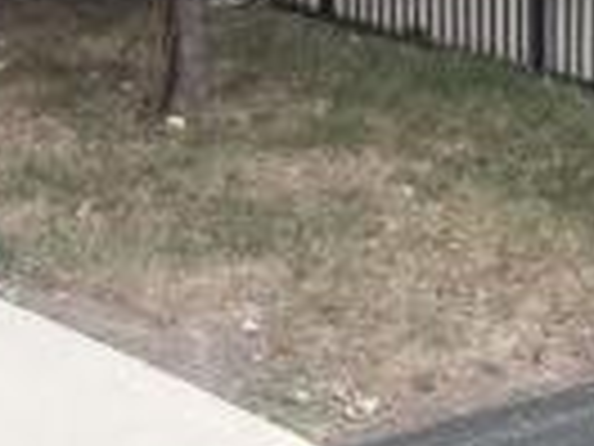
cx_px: 436
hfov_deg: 11.6
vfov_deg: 8.3
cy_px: -432
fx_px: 2917
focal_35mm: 170
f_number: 2.4
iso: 50
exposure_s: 1/120
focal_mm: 4.28
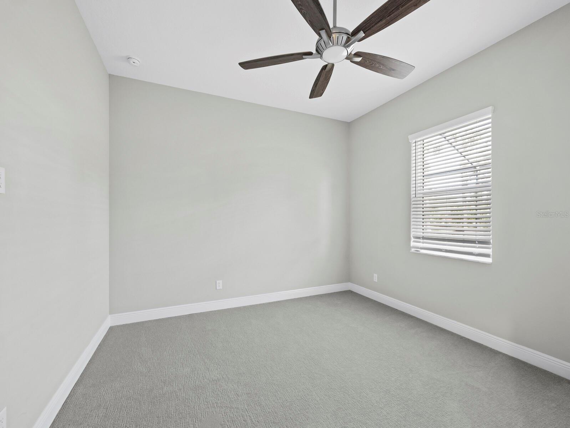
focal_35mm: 14
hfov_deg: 102.0
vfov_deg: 85.7
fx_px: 231
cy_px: 214
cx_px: 285
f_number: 10
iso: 320
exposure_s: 2.5
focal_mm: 7
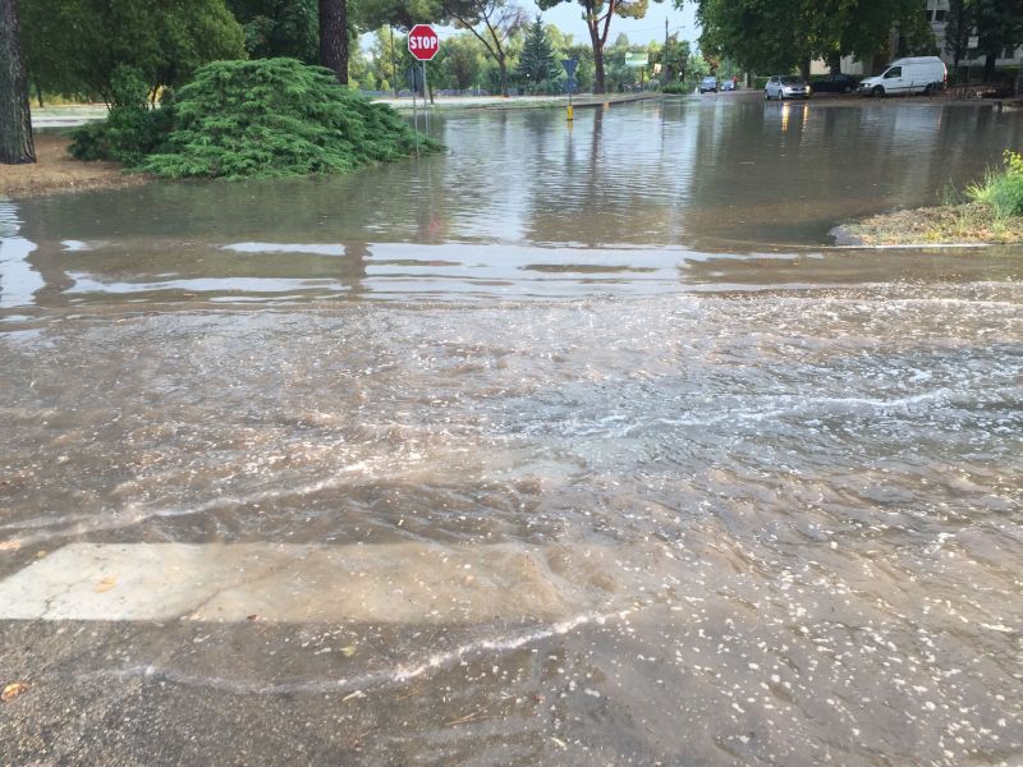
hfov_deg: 61.7
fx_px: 857
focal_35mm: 29
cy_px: 384
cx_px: 512
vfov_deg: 48.2
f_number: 2.2
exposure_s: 1/100
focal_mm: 4.15
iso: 32
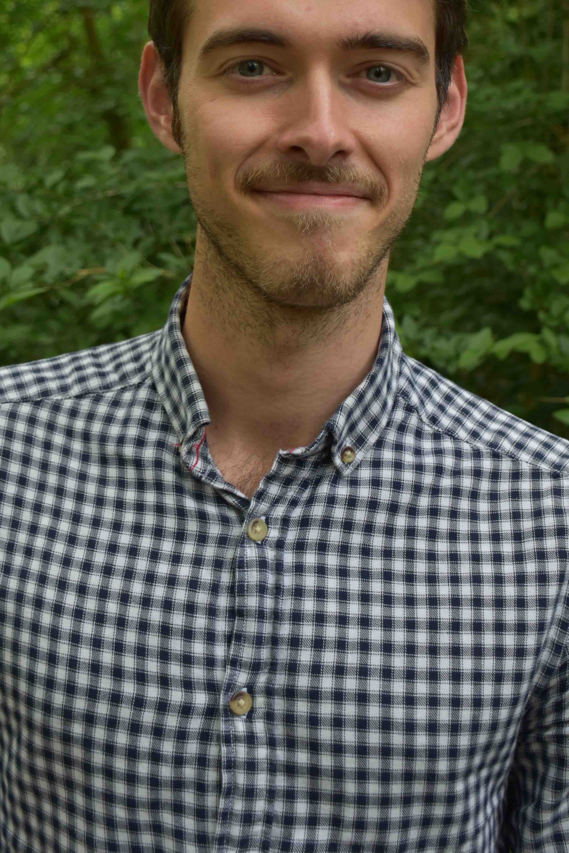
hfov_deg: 23.4
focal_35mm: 58
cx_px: 258
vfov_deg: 33.7
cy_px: 203
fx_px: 1375
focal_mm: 24
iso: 200
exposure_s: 1/160
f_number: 3.8
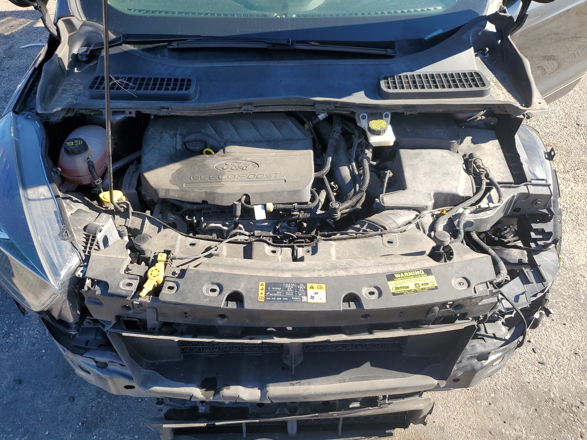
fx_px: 441
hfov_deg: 67.3
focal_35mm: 26
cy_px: 220
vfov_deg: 53.1
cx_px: 294
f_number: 1.5
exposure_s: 1/909
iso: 50
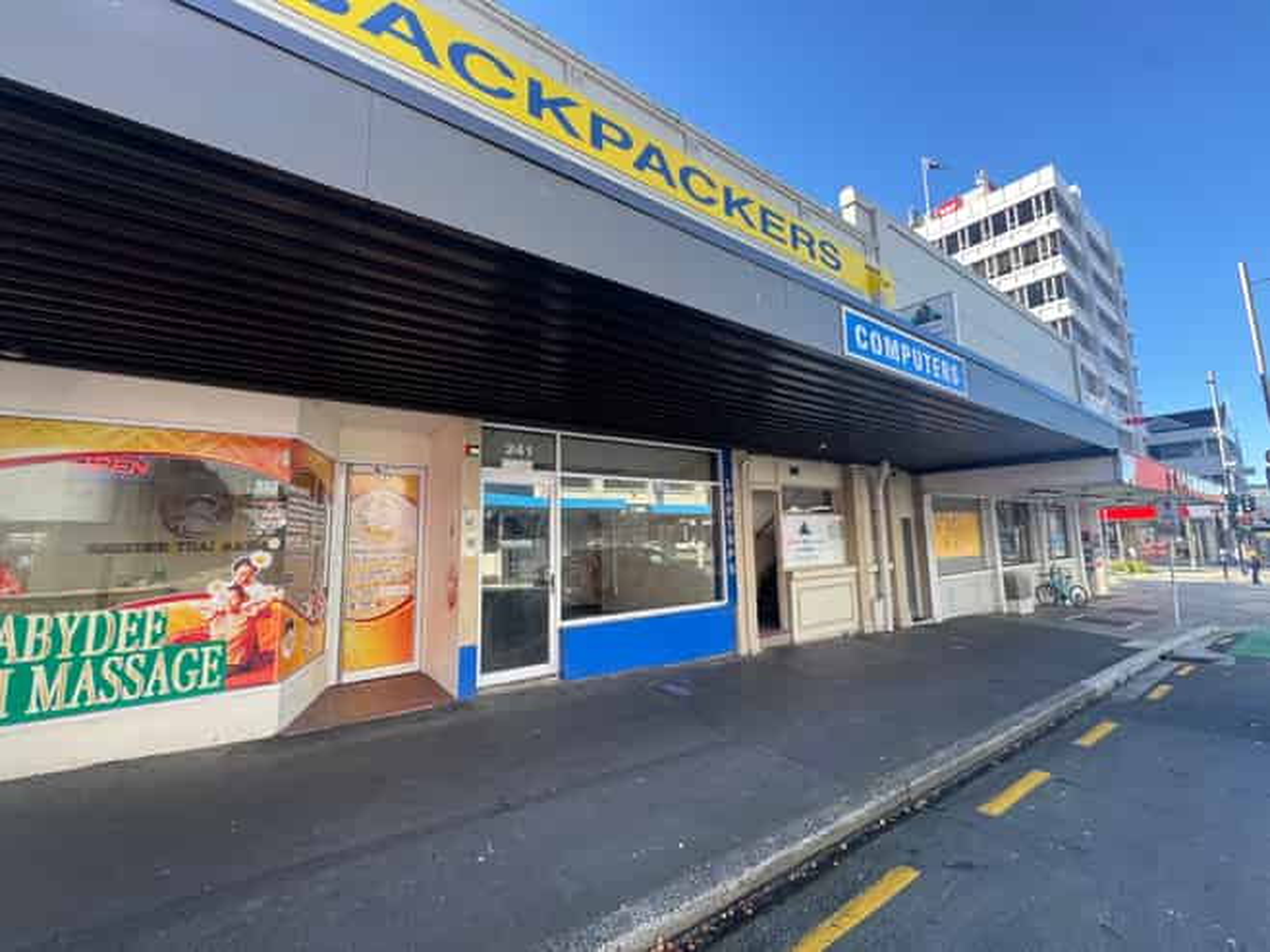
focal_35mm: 14
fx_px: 513
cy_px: 476
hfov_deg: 102.1
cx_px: 635
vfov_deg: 85.6
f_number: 2.2
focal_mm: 2.22
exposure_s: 1/128
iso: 40
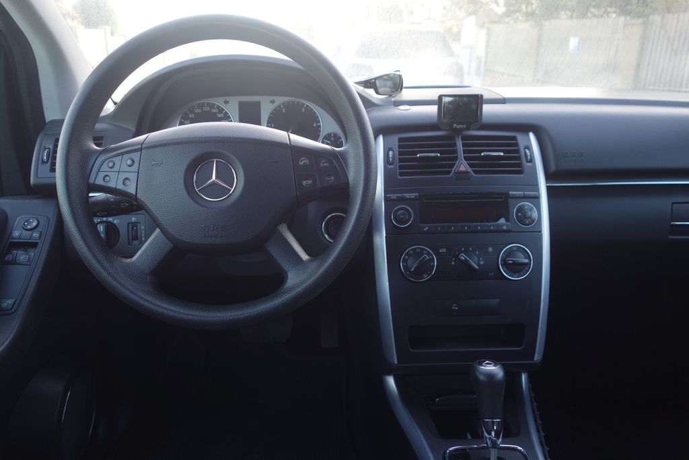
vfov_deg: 46.4
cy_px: 230
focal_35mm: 28
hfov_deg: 65.5
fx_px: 536
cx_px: 344
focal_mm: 10.4
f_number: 2.8
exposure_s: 1/80
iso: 125
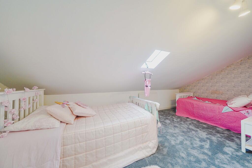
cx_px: 126
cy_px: 84
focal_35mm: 12
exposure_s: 1/45
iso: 500
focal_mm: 12
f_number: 4.5
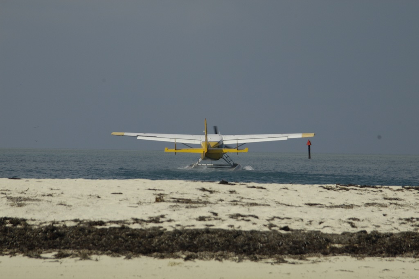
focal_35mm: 202
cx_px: 210
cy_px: 140
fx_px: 2355
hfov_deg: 10.2
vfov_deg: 6.8
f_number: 6.3
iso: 200
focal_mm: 135
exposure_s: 1/640
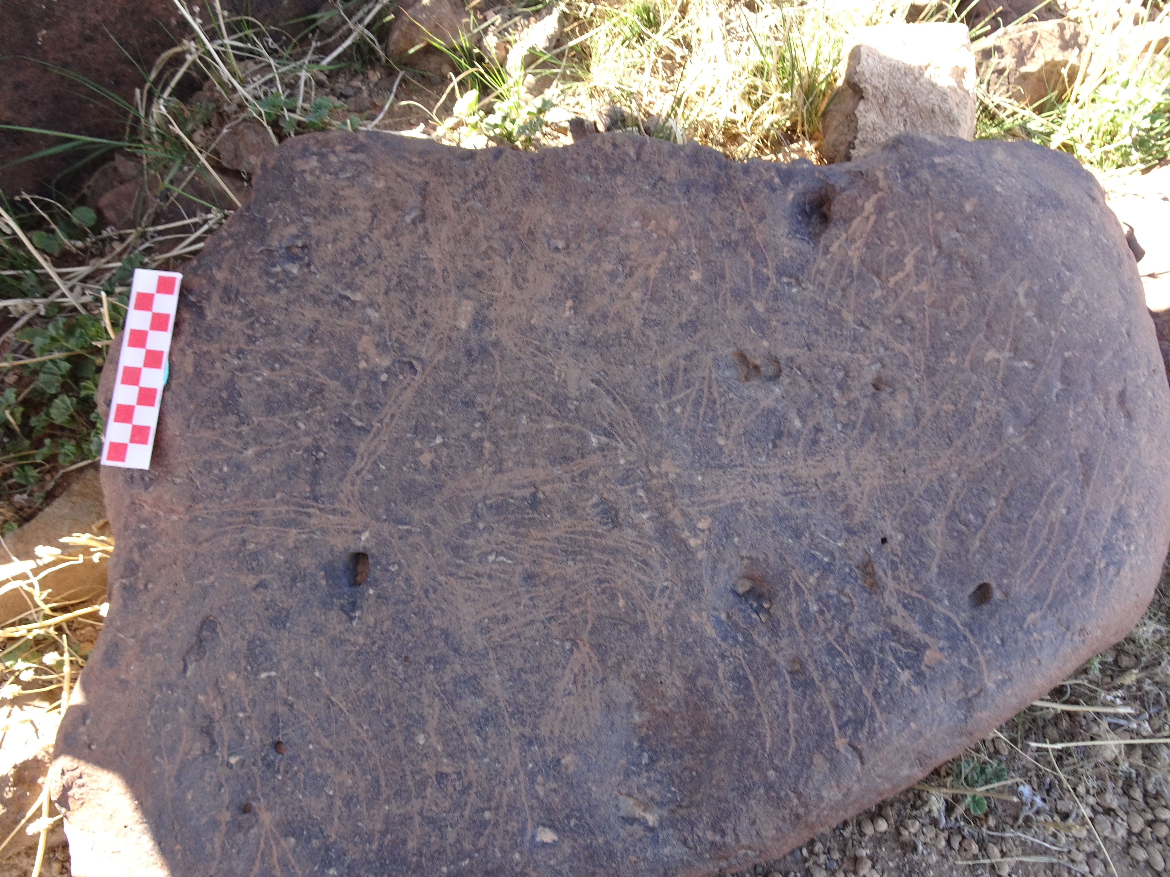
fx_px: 811
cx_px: 585
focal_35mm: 24
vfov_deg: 56.8
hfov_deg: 71.6
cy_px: 438
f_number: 3.5
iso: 80
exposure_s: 1/60
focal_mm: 4.1
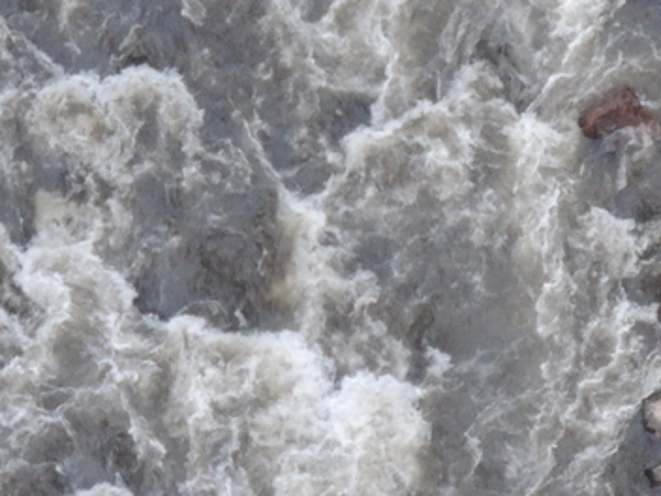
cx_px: 269
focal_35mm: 1000
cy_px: -53
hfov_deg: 2.0
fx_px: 19095
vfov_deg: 1.5
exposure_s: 1/80
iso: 400
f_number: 4.7
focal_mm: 49
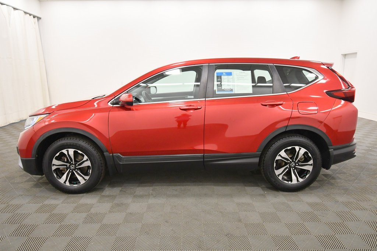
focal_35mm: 24
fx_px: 251
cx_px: 188
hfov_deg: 73.7
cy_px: 126
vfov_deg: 53.1
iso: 1100
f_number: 5.3
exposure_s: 1/125
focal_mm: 16
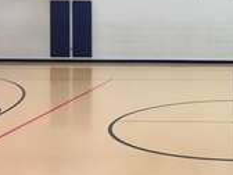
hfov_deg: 26.8
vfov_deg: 21.0
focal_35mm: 69
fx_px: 464
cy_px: 33
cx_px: 226
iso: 50
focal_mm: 4.15
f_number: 2.2
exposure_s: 1/30
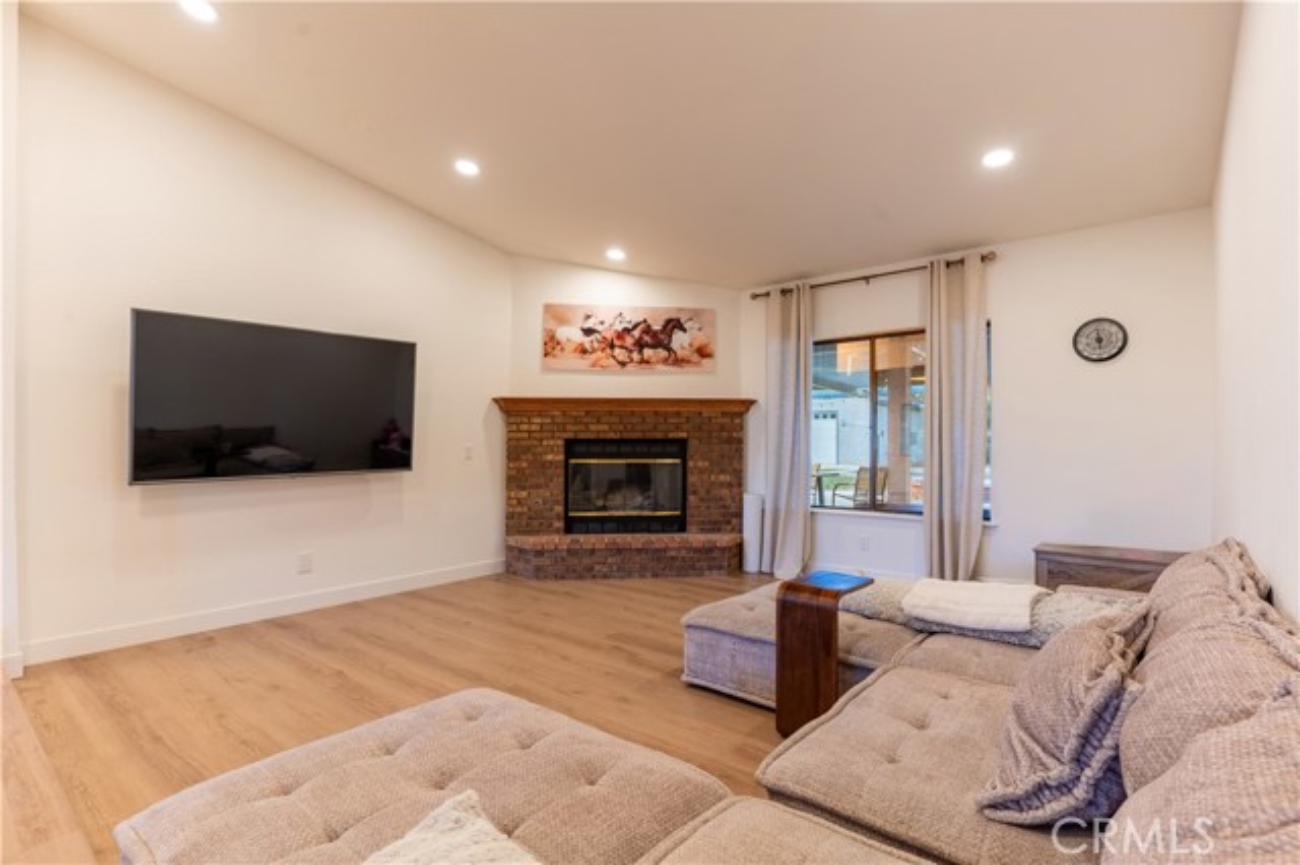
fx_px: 614
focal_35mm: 17
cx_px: 650
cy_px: 432
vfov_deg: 70.4
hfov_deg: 93.3
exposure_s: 1/100
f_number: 8
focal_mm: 17
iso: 400
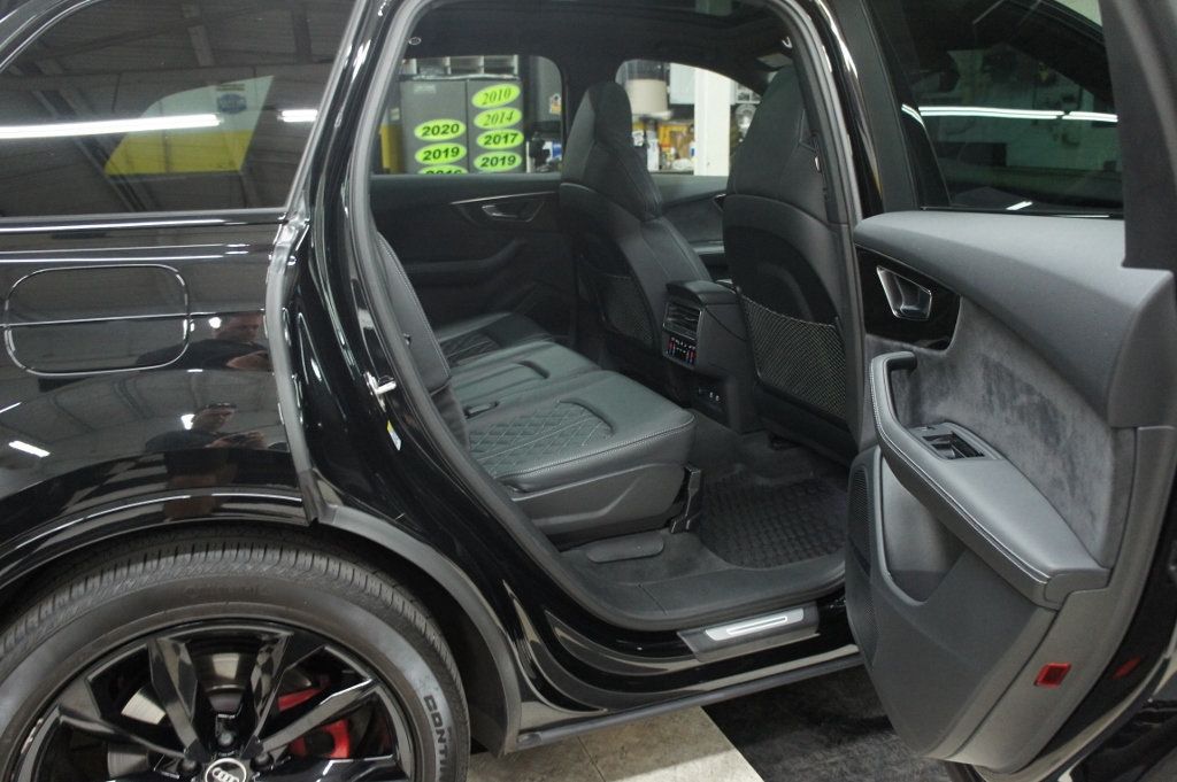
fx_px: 882
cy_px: 391
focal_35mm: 27
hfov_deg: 67.4
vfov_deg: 47.9
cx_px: 588
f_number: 3.5
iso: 1600
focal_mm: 18
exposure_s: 1/30
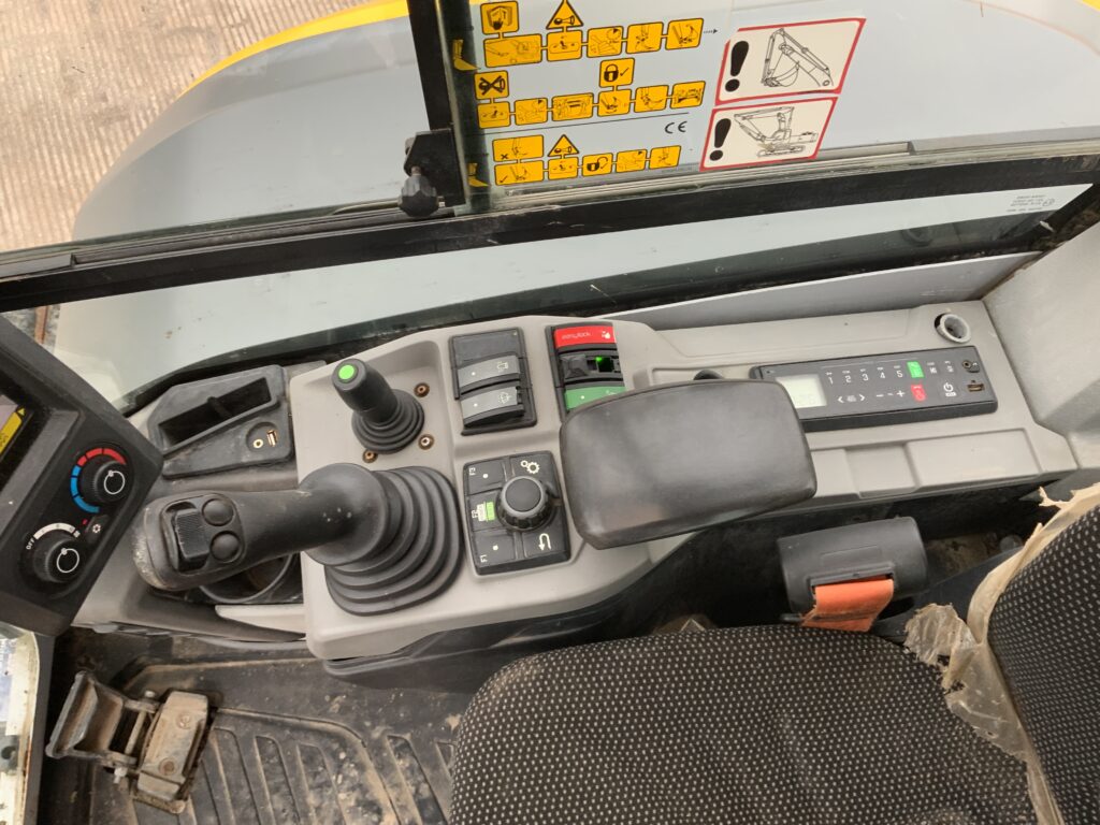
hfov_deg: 61.7
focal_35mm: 29
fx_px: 922
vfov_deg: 48.2
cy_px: 412
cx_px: 550
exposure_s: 1/122
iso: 50
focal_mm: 3
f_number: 1.8
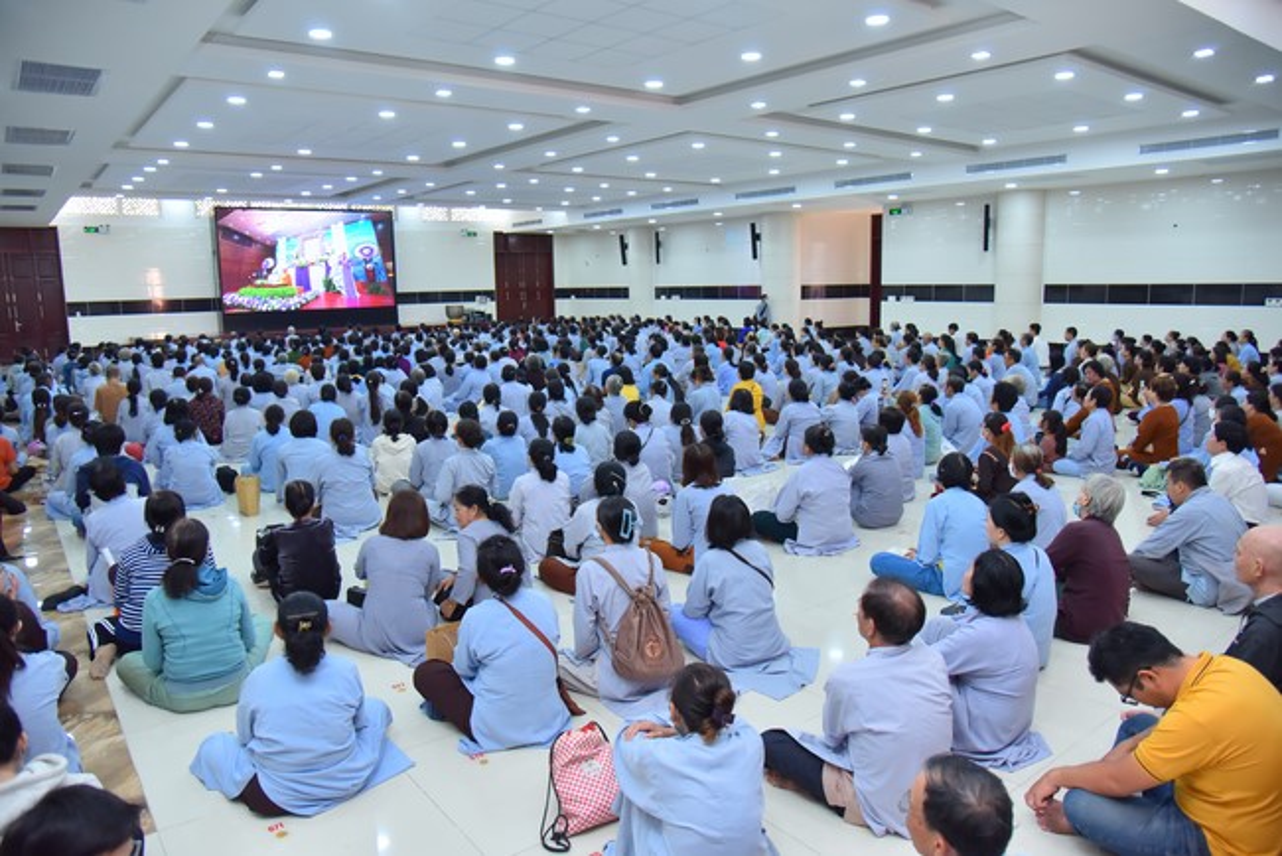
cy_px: 428
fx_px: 855
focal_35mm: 24
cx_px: 641
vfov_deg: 53.2
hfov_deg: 73.7
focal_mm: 24
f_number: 4.5
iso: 1250
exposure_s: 1/125
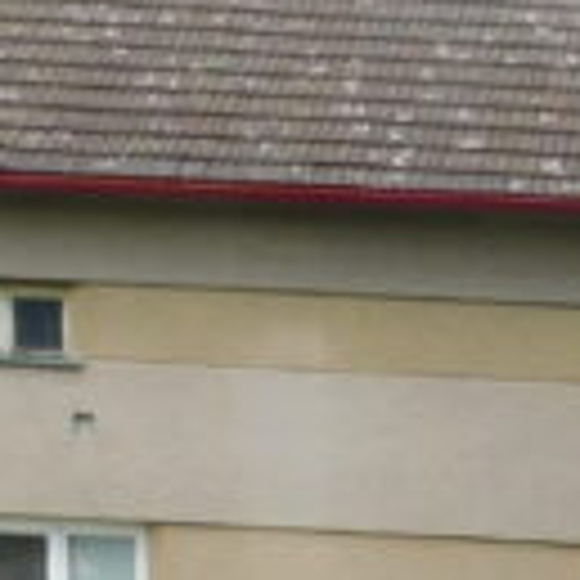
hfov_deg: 13.8
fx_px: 2294
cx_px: 764
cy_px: 1270
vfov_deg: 12.2
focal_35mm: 121
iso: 125
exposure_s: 1/320
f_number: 3.2
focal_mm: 5.3
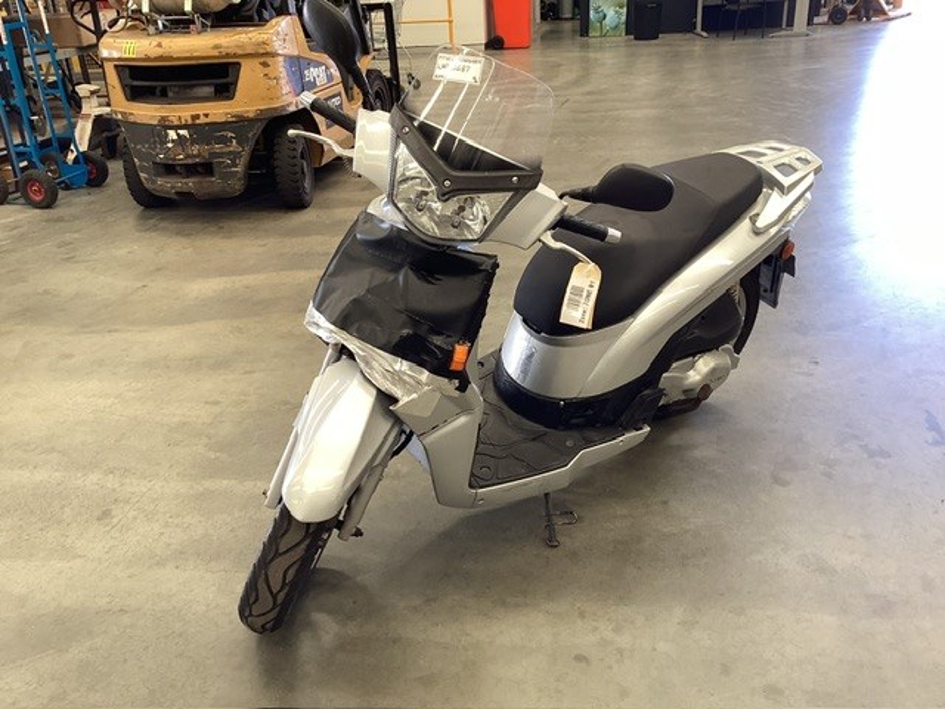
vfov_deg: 45.4
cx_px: 472
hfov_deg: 58.4
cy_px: 354
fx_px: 846
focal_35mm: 31
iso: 80
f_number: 2.4
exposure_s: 1/60
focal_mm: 3.3
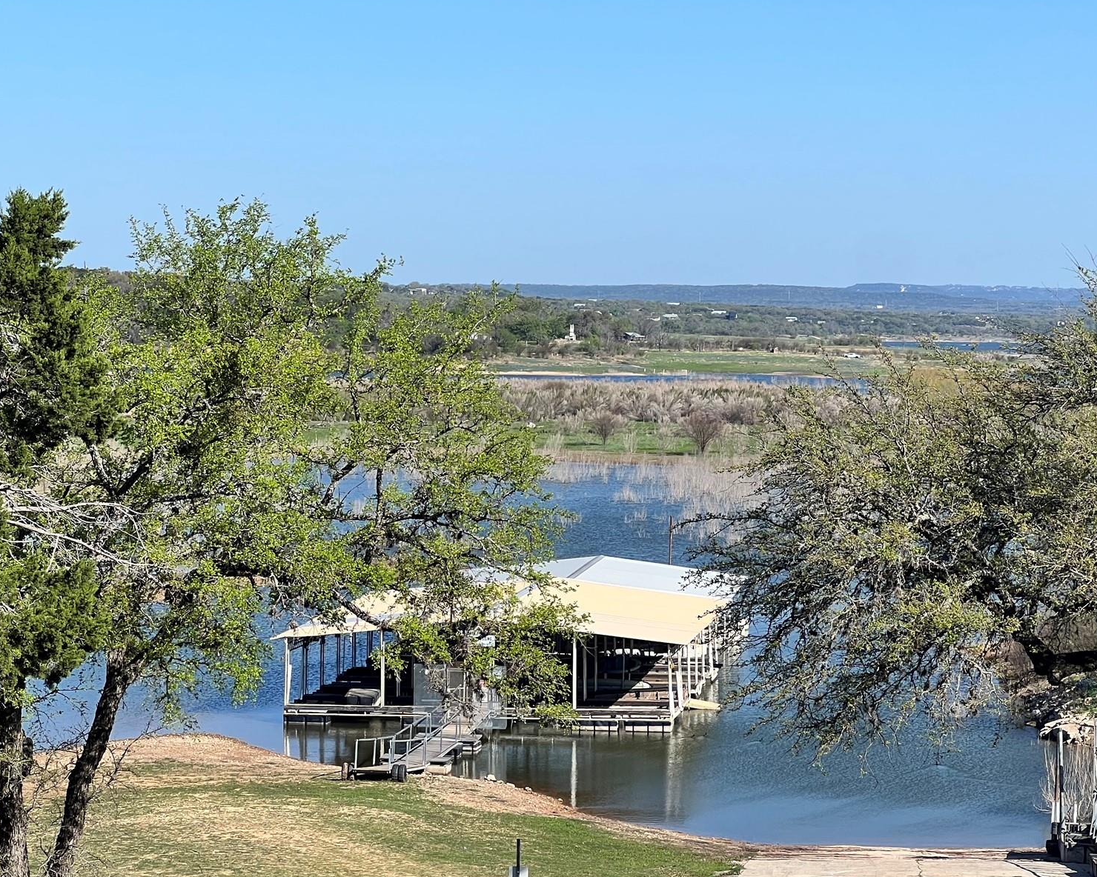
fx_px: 3377
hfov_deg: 18.4
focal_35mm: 104
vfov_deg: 14.8
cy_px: 563
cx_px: 691
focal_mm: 9
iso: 32
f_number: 2.8
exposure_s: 1/717
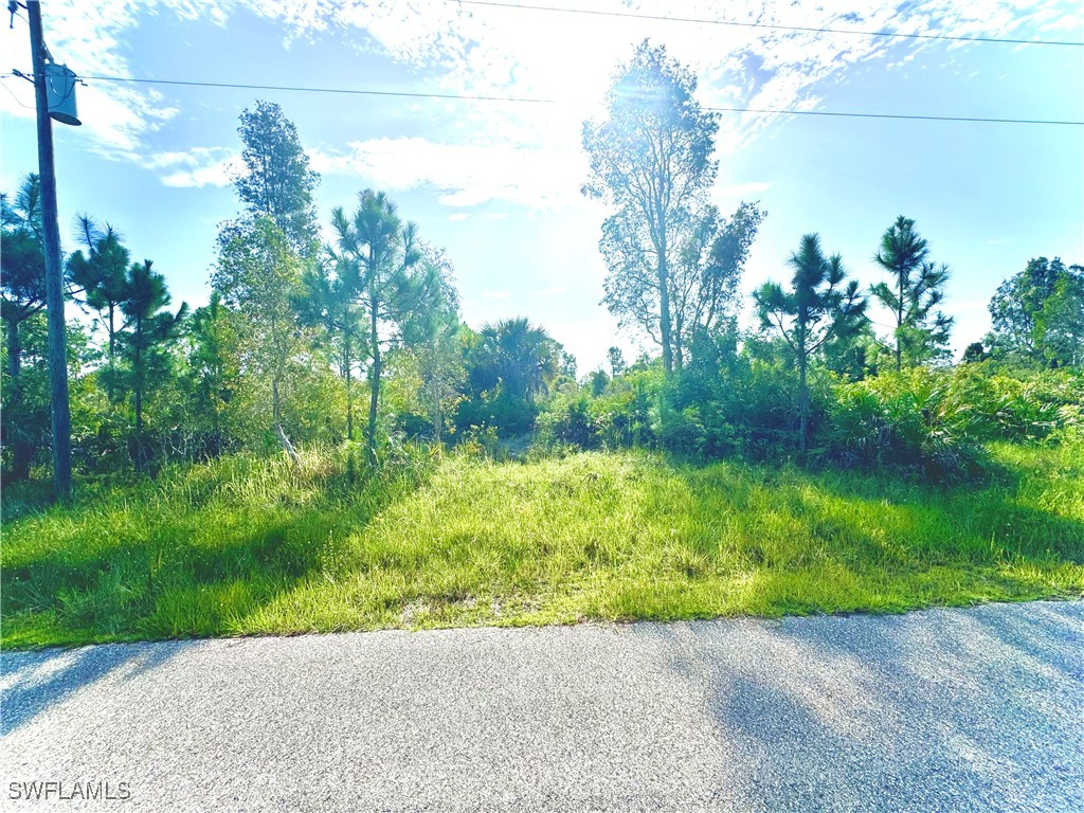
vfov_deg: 85.7
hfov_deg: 102.1
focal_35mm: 14
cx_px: 542
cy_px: 406
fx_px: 438
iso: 50
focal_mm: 2.22
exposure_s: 1/2584
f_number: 2.2
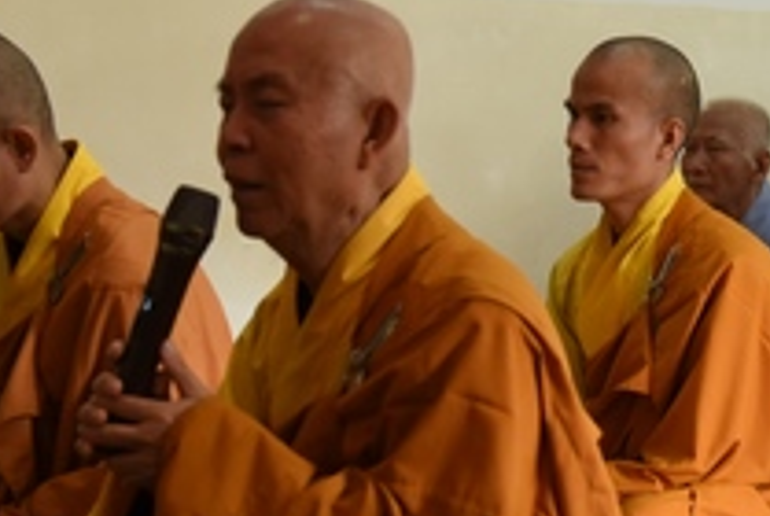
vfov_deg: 11.6
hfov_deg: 16.9
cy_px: 133
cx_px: 788
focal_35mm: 118
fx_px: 2527
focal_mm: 38
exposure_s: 1/60
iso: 720
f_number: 4
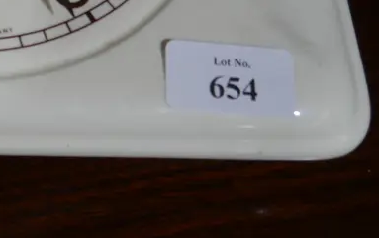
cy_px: -79
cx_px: -104
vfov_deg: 12.4
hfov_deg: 19.0
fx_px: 1054
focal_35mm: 102
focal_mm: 18
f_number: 4
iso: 200
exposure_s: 1/100
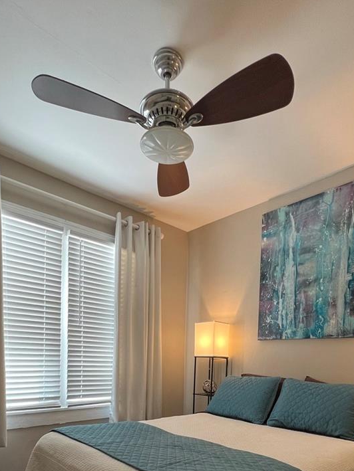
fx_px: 300
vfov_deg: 69.3
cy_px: 373
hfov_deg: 61.1
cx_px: 184
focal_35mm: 22
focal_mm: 1.57
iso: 200
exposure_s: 1/120
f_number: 1.8
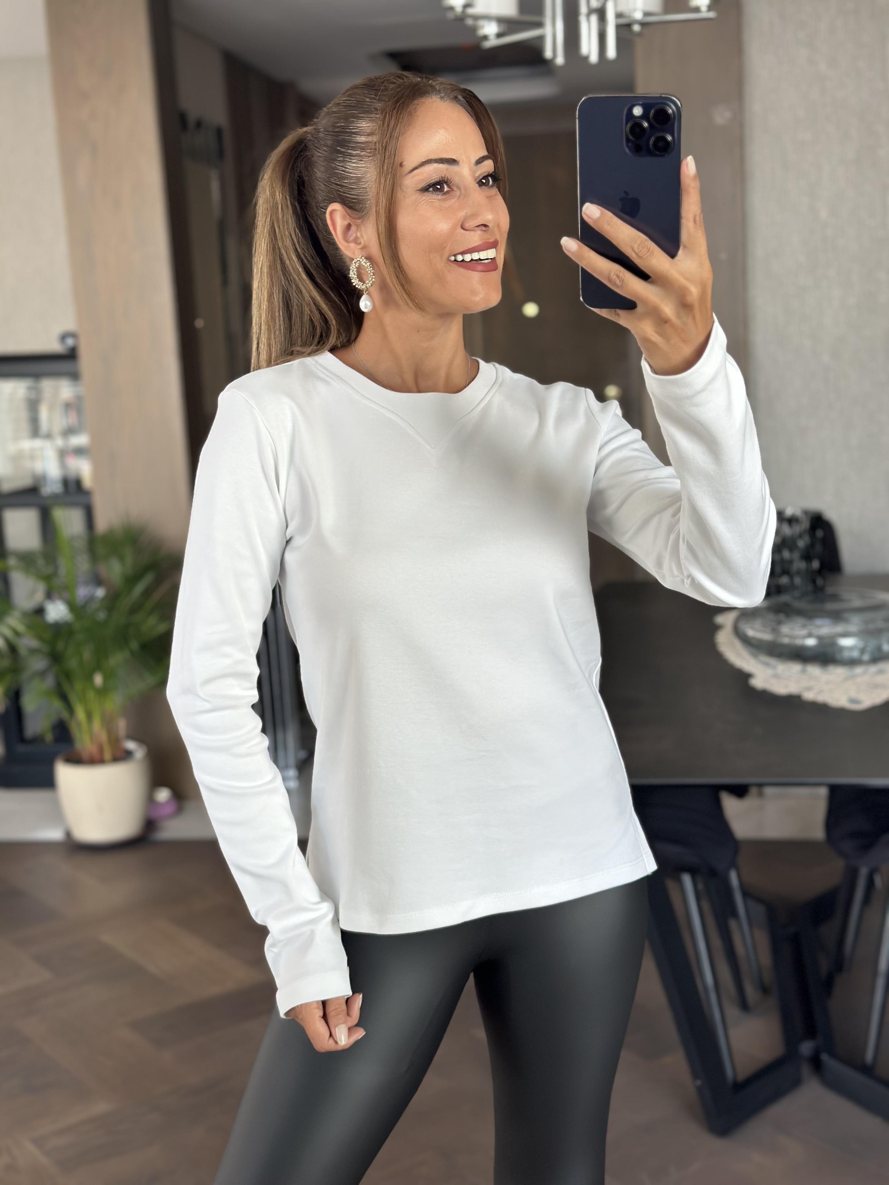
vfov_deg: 39.7
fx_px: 1644
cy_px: 592
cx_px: 444
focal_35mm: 48
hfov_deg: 30.3
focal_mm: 6.86
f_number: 1.78
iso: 125
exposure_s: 1/86
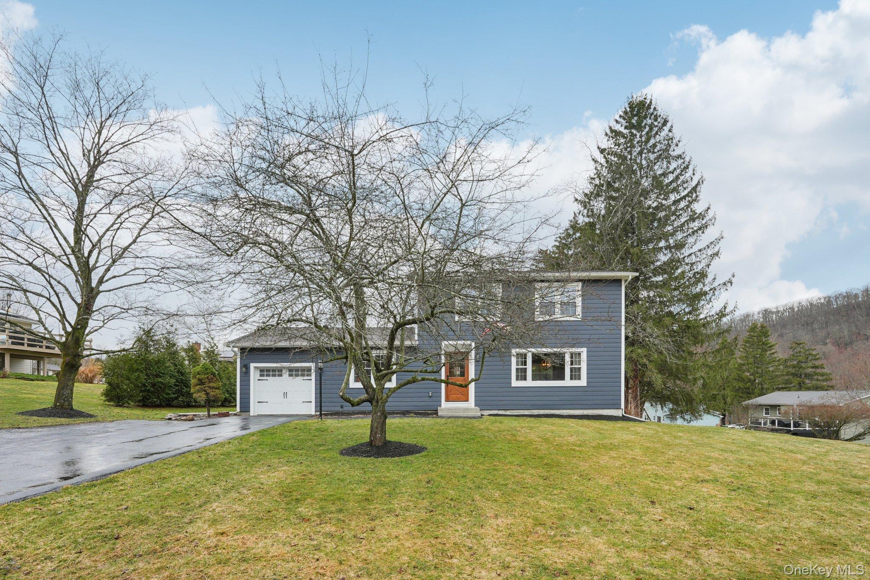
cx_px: 435
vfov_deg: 73.7
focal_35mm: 16
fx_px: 387
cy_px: 290
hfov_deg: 96.7
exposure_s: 1/60
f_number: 9
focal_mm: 16
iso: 100
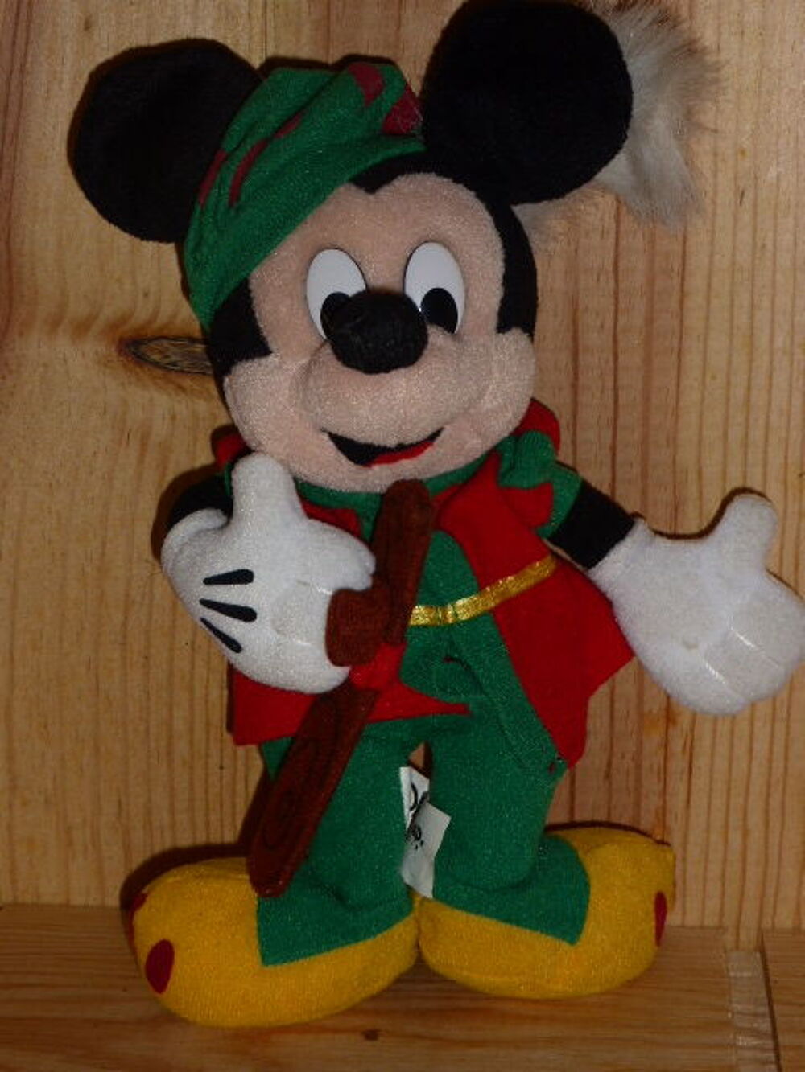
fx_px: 2139
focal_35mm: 69
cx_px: 402
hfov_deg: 21.3
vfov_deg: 28.2
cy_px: 536
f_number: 4.9
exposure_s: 1/60
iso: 100
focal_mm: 11.7
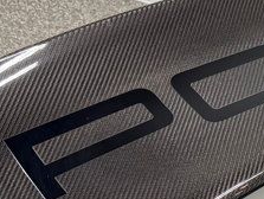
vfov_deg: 12.9
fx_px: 840
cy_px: 283
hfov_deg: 16.5
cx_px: 374
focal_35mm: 110
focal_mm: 6.76
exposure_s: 1/167
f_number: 1.78
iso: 64
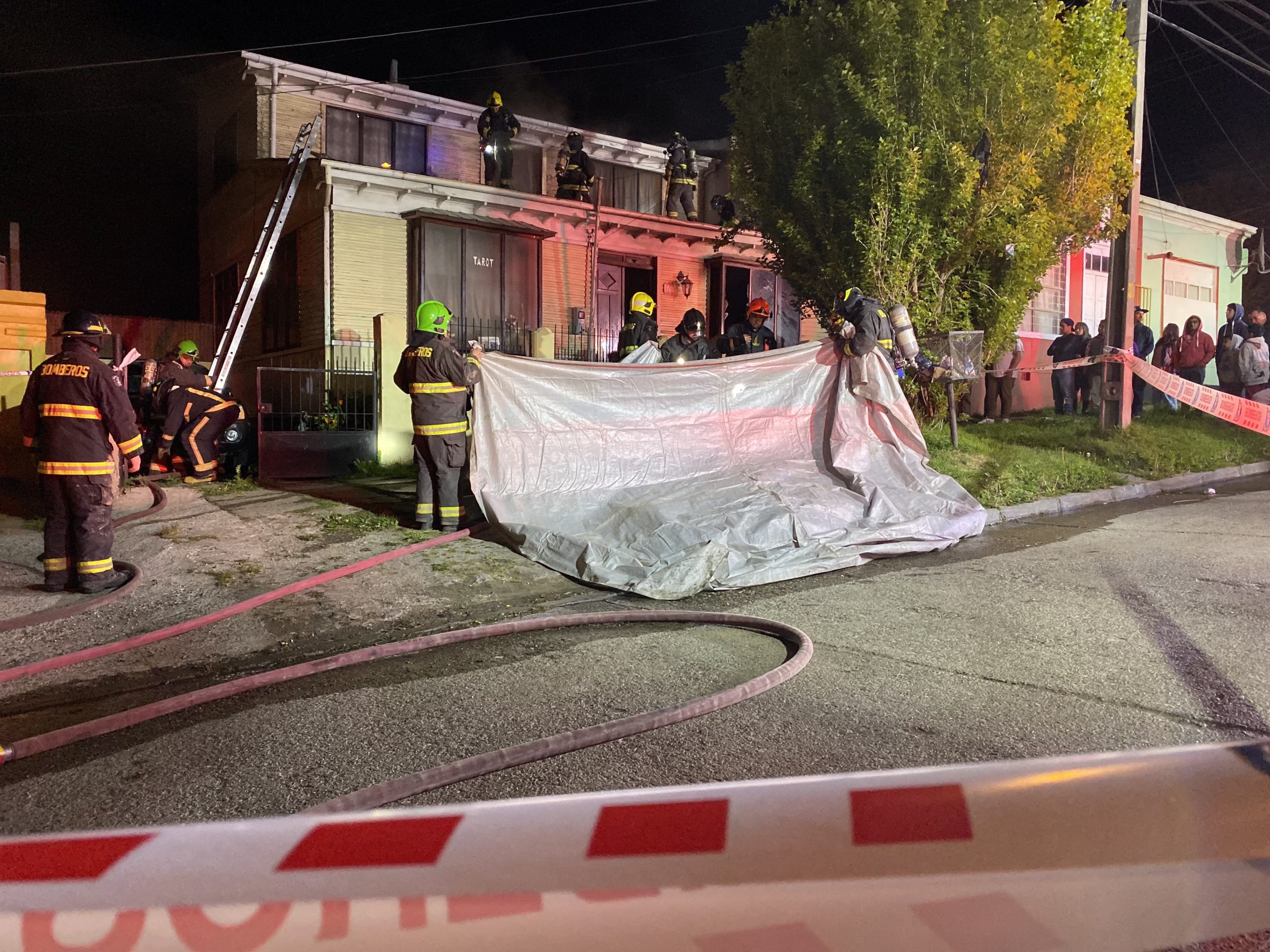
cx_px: 635
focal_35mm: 26
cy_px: 476
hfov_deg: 67.3
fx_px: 954
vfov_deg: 53.1
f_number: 1.8
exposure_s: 1/50
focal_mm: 4.25
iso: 400
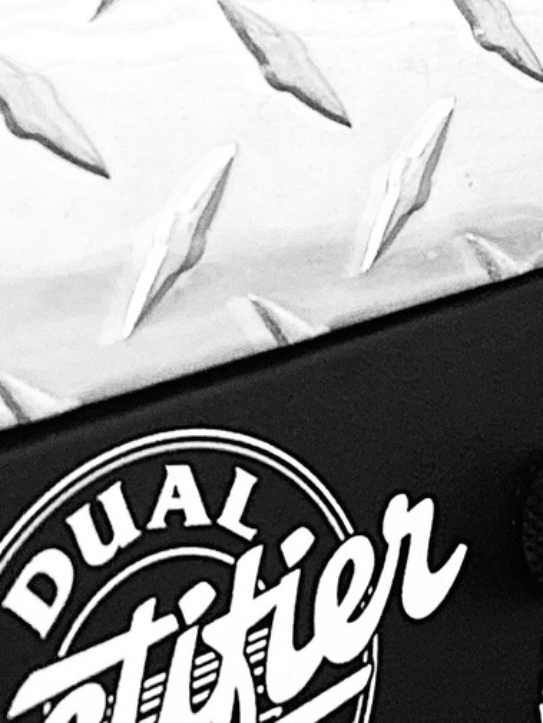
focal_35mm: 69
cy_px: -145
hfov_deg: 20.6
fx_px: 1443
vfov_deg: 25.3
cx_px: 542
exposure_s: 1/60
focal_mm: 4.25
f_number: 1.8
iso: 320
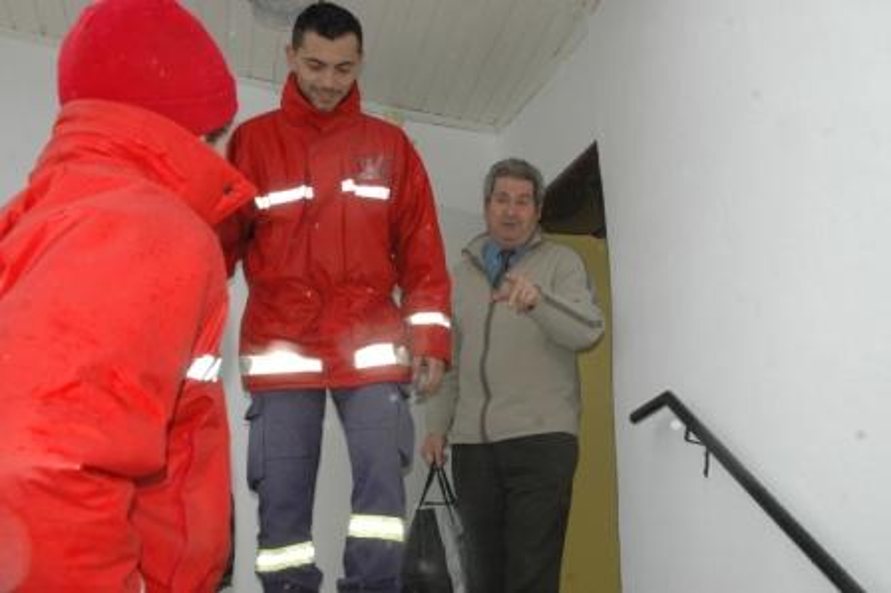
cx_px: 446
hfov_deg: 42.4
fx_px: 1150
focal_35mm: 46
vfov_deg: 28.9
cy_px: 296
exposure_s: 1/500
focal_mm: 31
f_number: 8
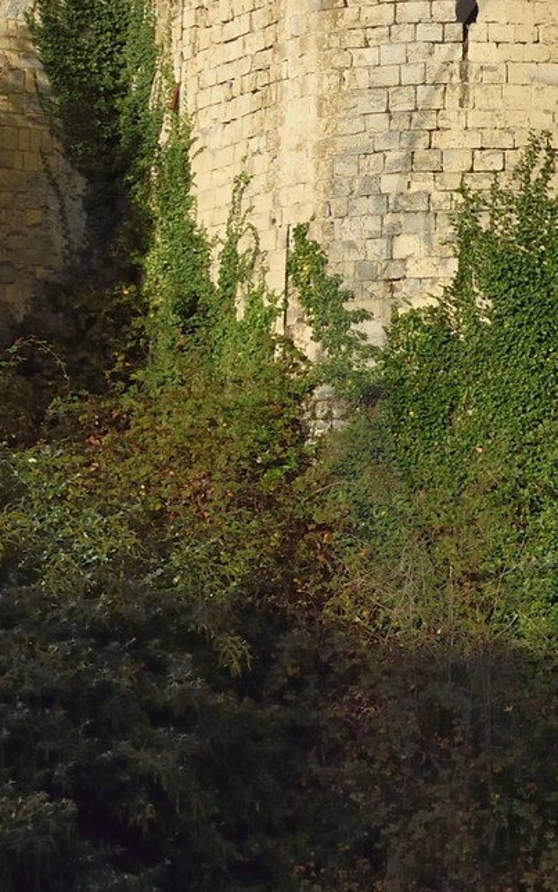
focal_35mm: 167
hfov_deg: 7.6
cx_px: 955
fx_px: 4064
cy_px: 324
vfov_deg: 12.5
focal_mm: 44
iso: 200
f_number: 13
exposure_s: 1/200
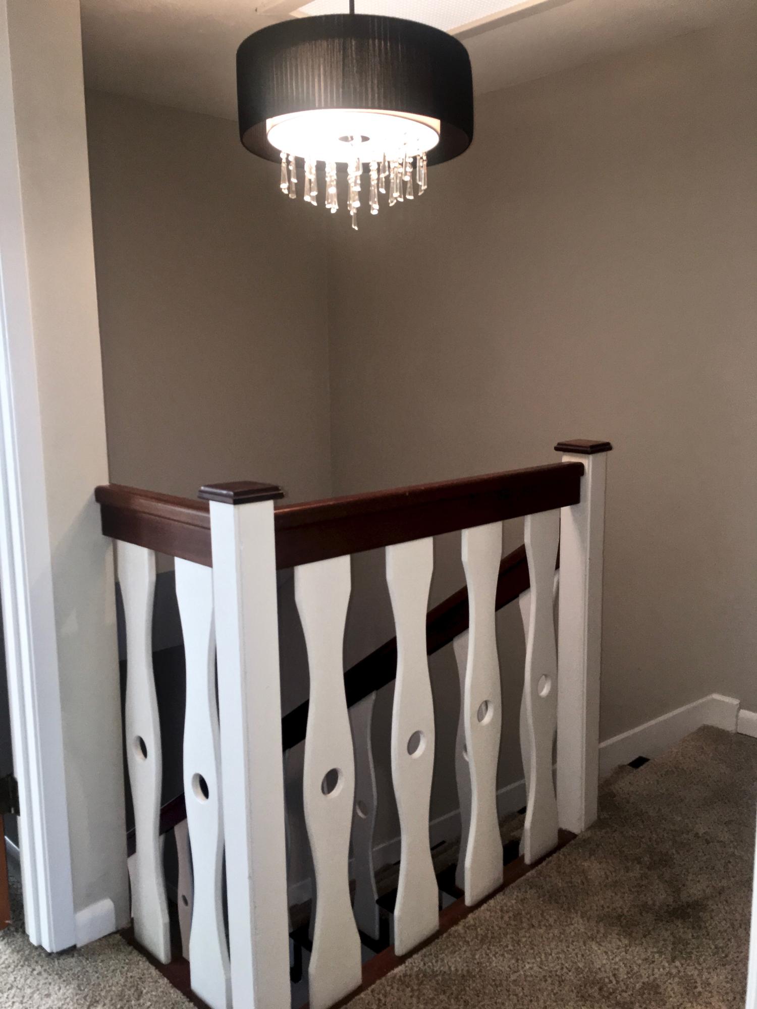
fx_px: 846
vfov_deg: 61.7
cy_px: 504
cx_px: 378
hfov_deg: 48.2
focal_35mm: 29
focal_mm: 4.15
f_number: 2.2
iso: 80
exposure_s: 1/30
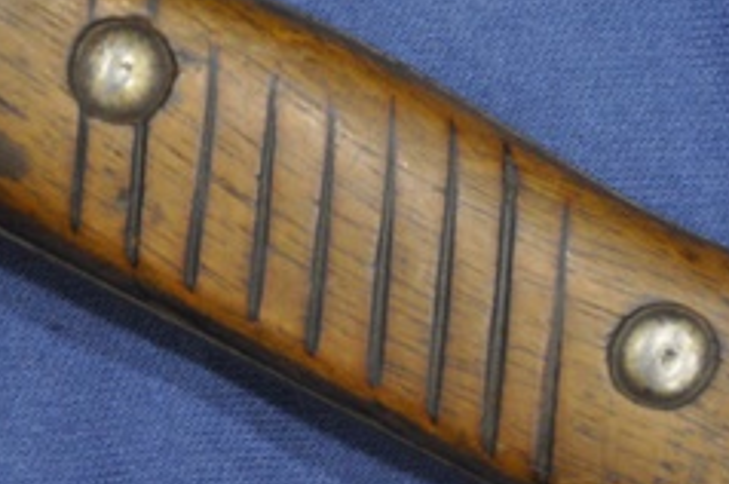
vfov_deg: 3.0
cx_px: 242
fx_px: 9181
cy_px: 195
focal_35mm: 454
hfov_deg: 4.5
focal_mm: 120
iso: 1400
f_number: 5.3
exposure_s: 1/30
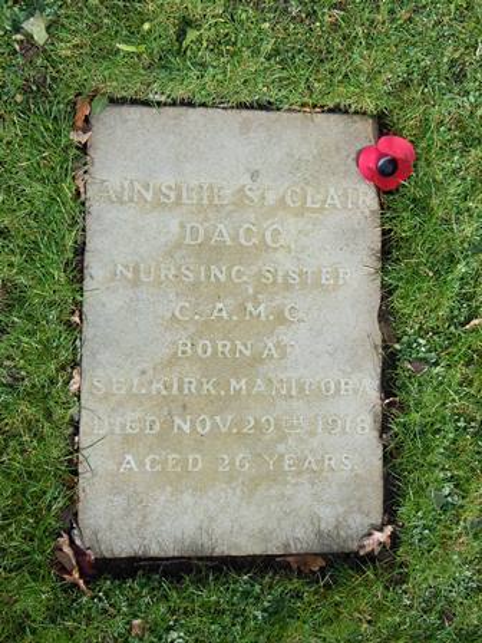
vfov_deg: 60.0
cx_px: 241
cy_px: 322
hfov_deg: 46.8
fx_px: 557
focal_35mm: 30
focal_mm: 5.4
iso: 100
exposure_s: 1/250
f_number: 3.5
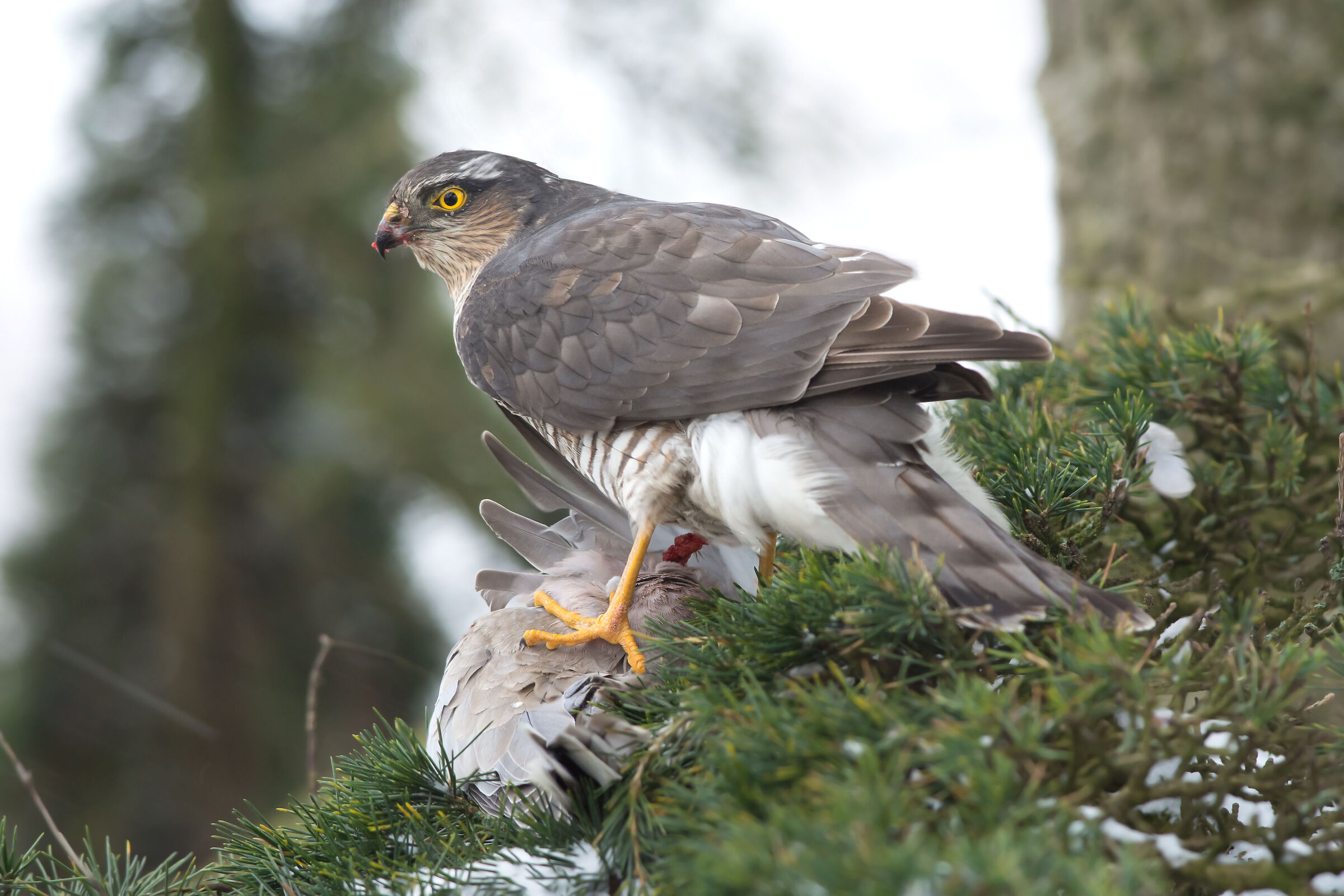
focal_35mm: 450
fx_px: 16799
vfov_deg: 3.1
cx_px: 672
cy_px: 448
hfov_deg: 4.6
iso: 1000
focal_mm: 300
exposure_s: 1/125
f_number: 6.3
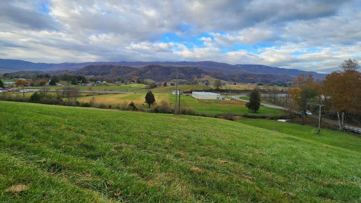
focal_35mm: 15
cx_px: 172
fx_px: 144
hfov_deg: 102.9
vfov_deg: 69.7
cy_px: 80
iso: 50
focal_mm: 2.2
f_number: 2.2
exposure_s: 1/311
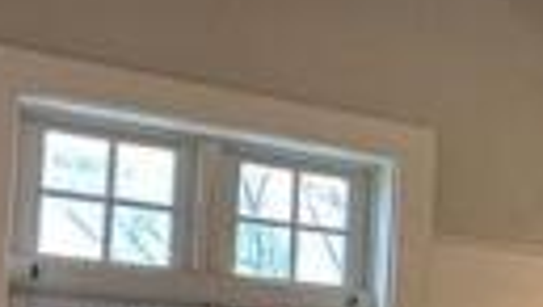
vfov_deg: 13.8
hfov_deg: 18.1
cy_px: 395
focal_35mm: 85
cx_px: 1048
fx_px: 1226
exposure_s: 1/120
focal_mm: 2.22
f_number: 2.2
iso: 64
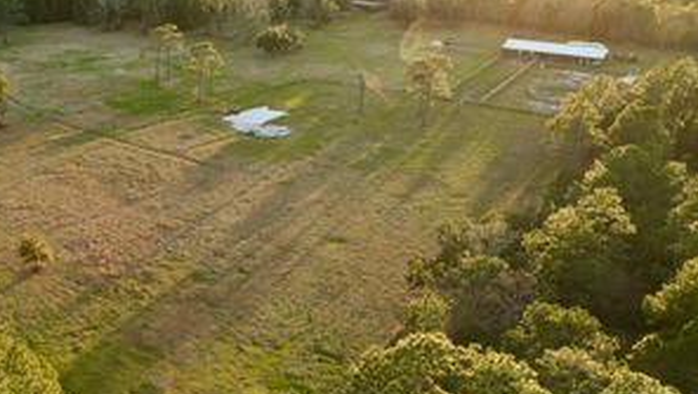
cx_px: 193
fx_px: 704
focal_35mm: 38
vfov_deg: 31.2
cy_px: 223
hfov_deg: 51.0
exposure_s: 1/90
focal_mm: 4.5
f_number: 2.8
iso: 100
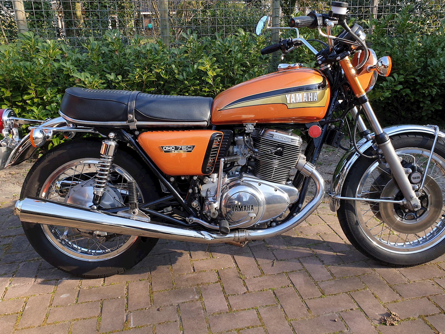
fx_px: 386
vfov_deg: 46.7
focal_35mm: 30
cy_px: 148
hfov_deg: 59.9
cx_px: 235
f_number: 2.4
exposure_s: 1/306
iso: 50
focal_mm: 4.3
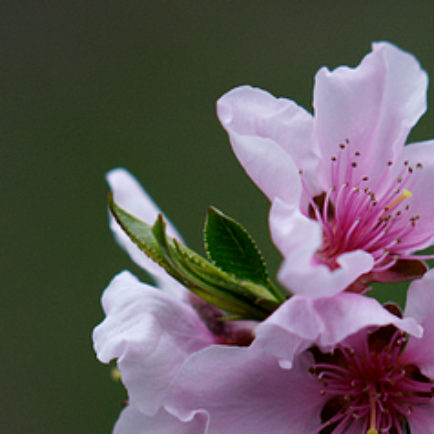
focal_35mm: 578
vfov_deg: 3.0
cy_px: 440
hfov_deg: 3.0
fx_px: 8205
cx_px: 106
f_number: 2.8
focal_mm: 135
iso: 200
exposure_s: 1/160
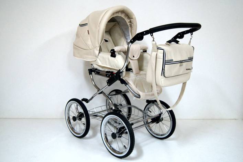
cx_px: 122
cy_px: 81
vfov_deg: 34.1
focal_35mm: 39
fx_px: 263
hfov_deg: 49.6
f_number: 4
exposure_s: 1/80
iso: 1600
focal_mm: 26
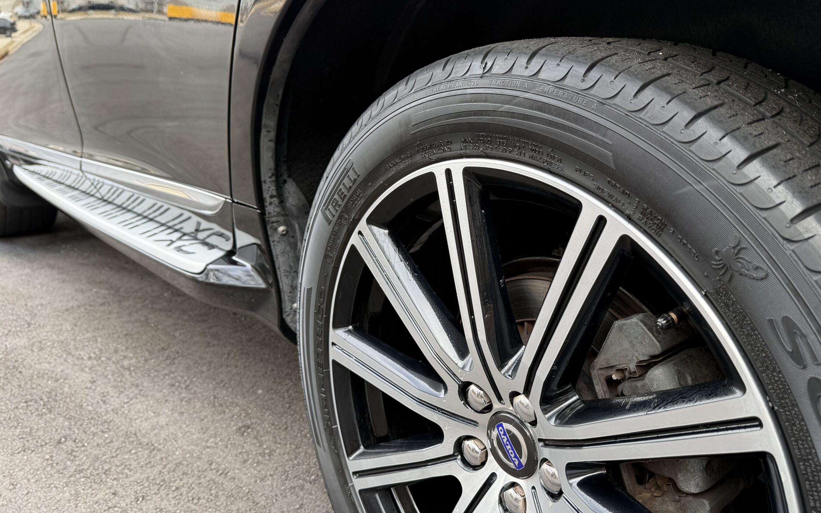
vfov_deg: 43.2
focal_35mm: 29
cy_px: 256
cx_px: 440
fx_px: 649
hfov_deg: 64.6
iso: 80
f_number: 1.78
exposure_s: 1/270
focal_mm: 6.76
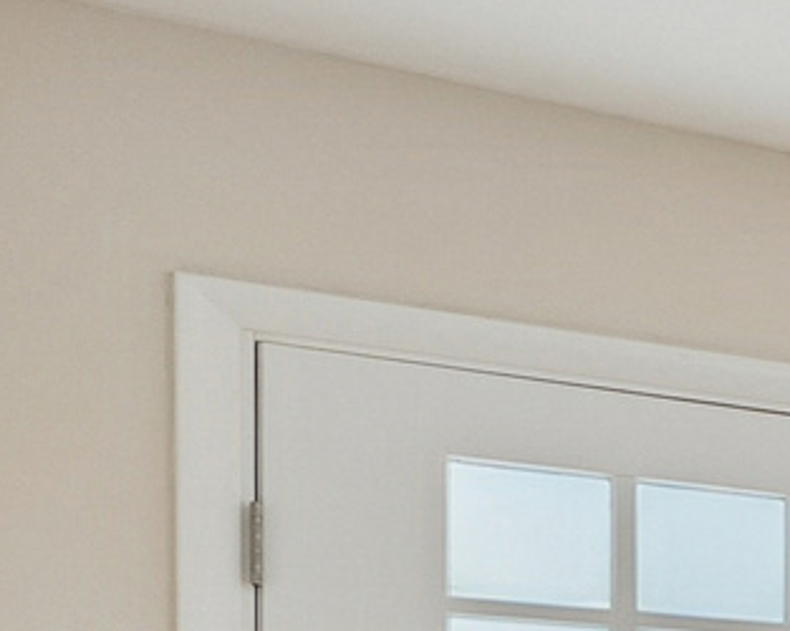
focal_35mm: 86
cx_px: 2395
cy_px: 964
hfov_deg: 11.4
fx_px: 2010
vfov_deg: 16.2
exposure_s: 1/80
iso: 640
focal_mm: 14
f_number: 8
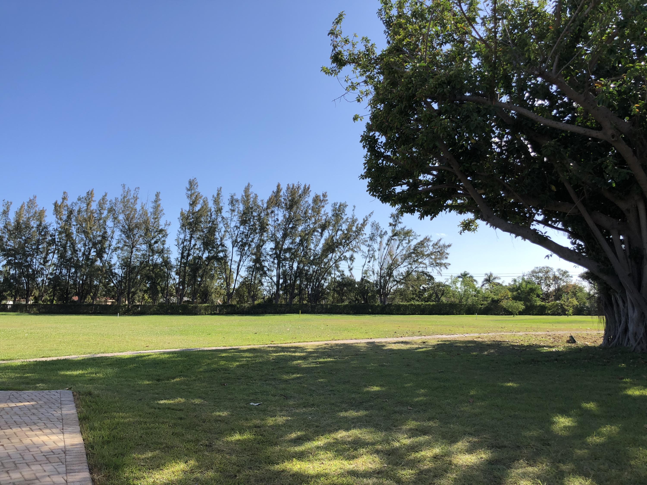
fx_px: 523
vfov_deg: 49.7
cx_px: 324
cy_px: 242
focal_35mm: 28
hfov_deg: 63.4
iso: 20
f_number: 1.8
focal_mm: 3.99
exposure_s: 1/1675
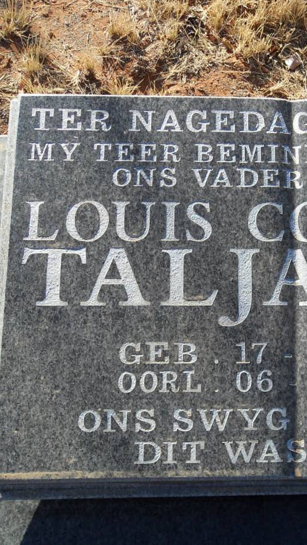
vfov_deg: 40.6
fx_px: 738
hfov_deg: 23.0
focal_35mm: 51
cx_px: 264
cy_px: 272
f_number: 3.5
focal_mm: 6.3
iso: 80
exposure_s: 1/350
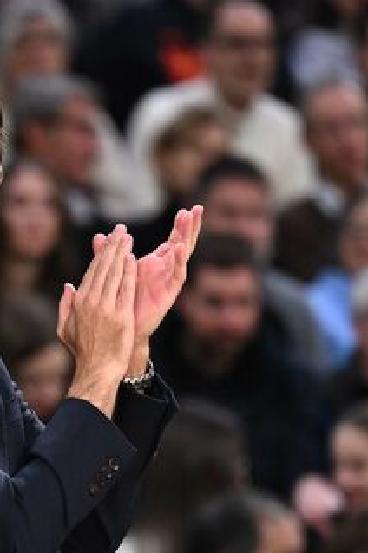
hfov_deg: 2.2
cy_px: 564
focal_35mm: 615
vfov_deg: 3.4
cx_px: -40
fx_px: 9450
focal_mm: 200
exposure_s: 1/1250
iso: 2500
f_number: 3.2
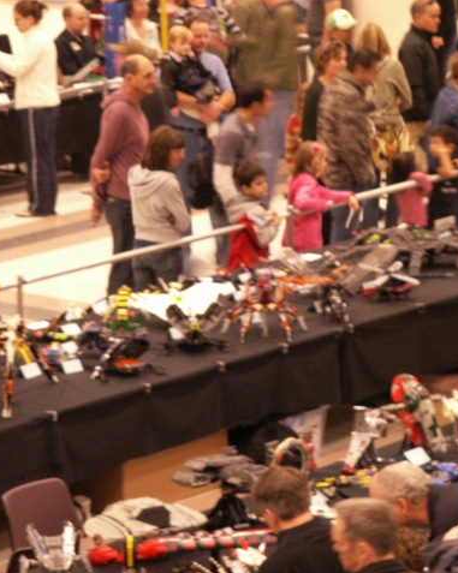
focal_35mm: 194
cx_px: 355
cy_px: 287
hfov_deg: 8.0
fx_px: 3290
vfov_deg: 10.0
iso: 160
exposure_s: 1/8
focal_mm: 24.23
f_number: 4
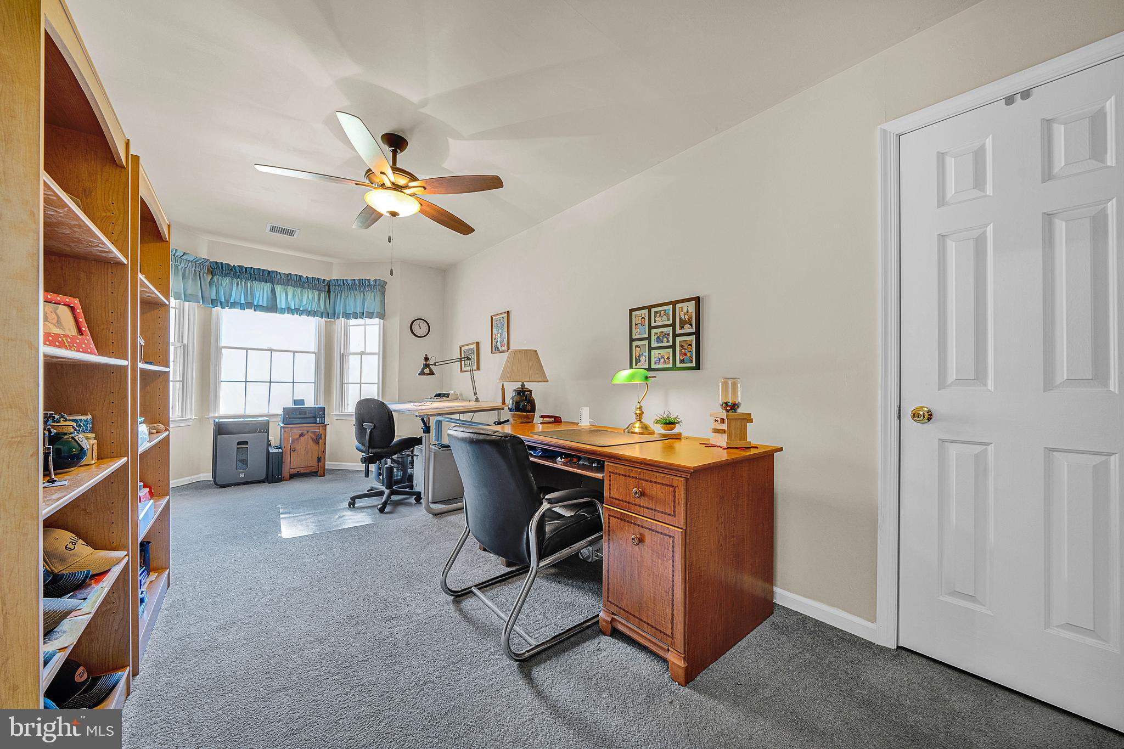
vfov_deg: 90.0
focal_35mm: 12
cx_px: 562
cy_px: 374
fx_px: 375
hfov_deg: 112.6
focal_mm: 12
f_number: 8
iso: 200
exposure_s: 1/1.25
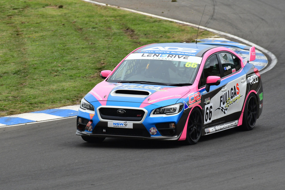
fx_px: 5939
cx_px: 142
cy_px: 95
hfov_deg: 2.7
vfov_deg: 1.8
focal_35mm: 750
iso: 640
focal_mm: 500
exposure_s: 1/640
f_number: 11
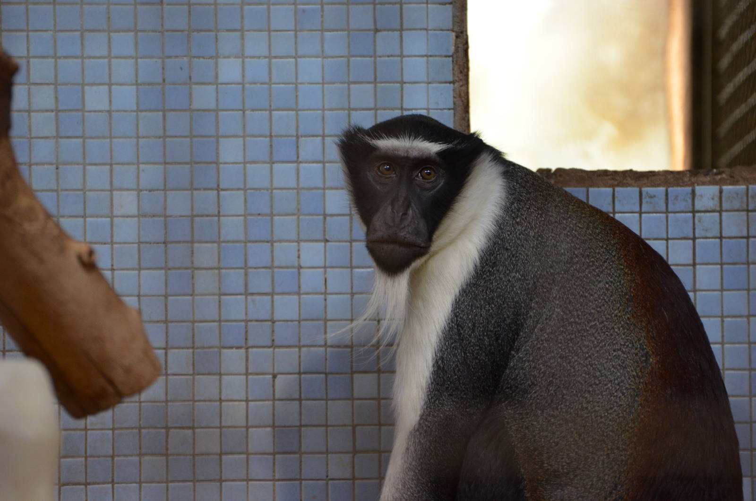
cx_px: 378
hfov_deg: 6.6
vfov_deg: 4.3
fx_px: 6602
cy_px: 250
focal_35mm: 315
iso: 1100
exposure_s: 1/125
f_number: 5.3
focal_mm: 210
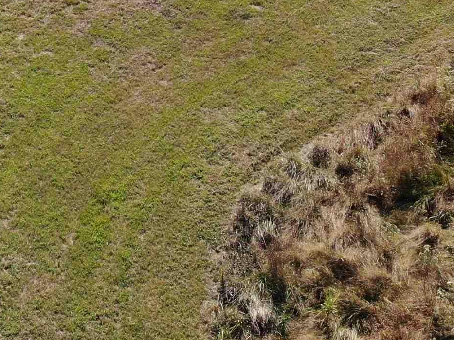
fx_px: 1036
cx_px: 33
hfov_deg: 23.9
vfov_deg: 16.7
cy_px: -191
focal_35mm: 79
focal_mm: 4.5
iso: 100
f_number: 2.8
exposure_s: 1/558
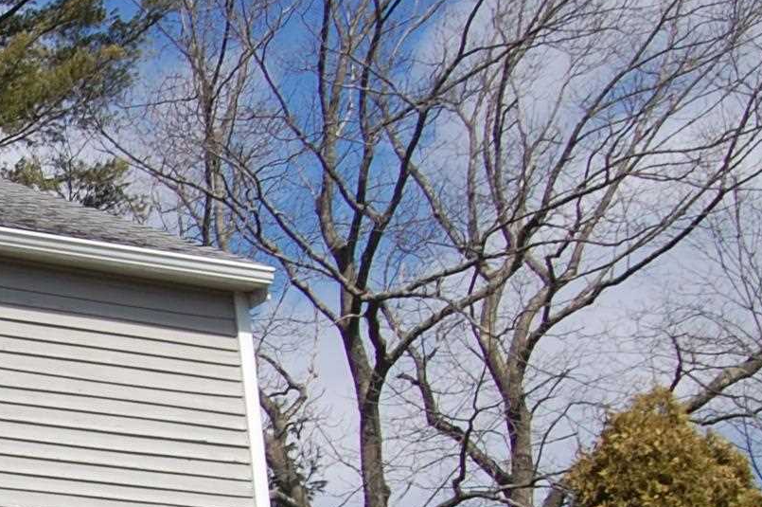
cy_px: 724
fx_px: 2725
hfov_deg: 14.4
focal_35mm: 129
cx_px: -520
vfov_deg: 10.3
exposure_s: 1/400
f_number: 10
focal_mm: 23
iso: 200
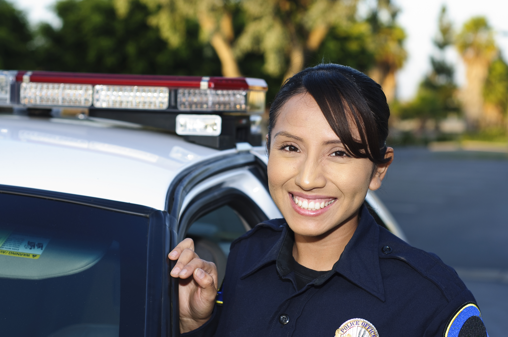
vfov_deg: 18.1
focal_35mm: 75
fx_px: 1057
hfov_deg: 27.0
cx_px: 254
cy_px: 168
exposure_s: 1/160
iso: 200
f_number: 4
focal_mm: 50
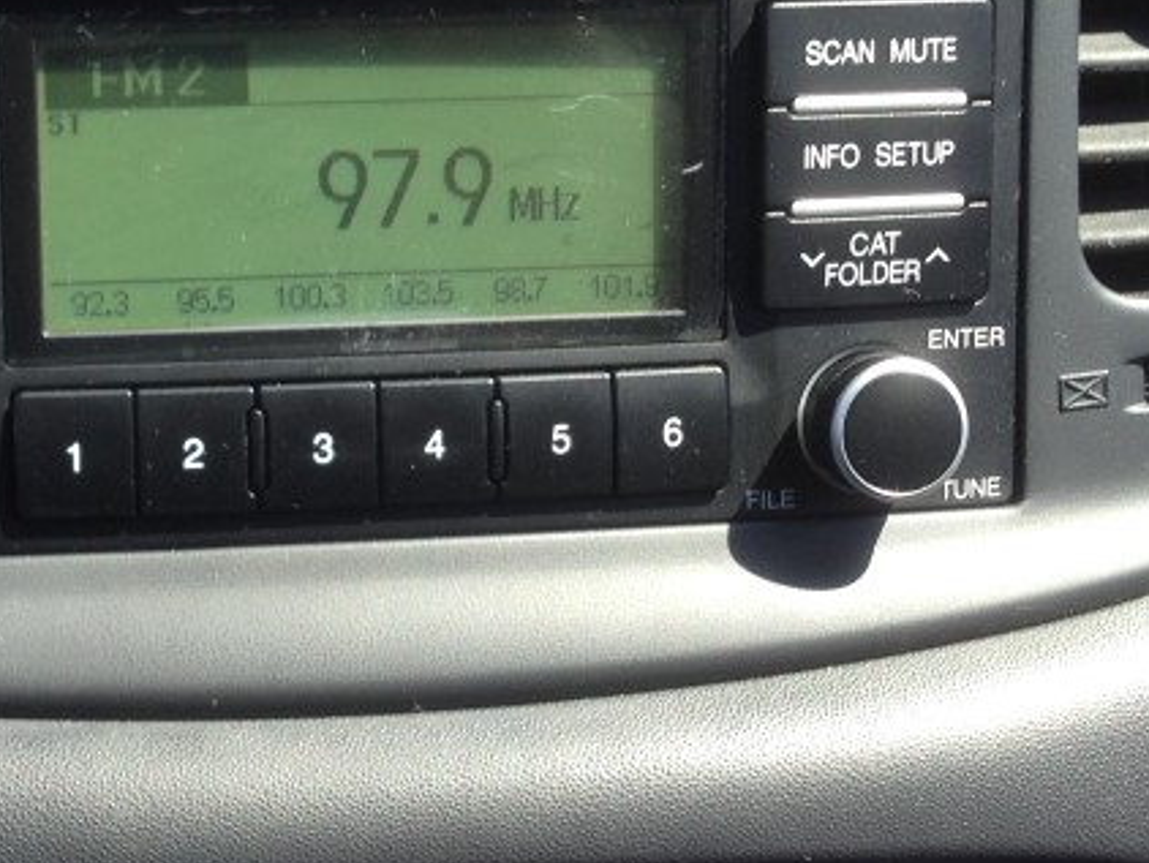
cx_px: 248
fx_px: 2657
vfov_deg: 18.4
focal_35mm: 80
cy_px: 400
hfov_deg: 24.1
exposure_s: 1/235
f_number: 2.4
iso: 50
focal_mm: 4.12
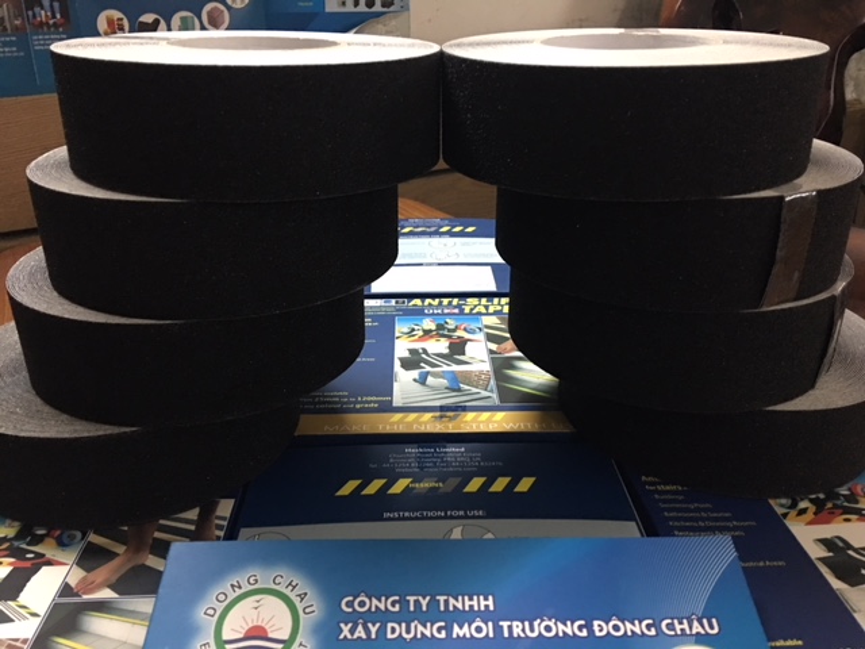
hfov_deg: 61.7
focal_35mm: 29
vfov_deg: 48.2
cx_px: 432
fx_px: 725
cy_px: 324
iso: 125
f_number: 2.2
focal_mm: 4.15
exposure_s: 1/8
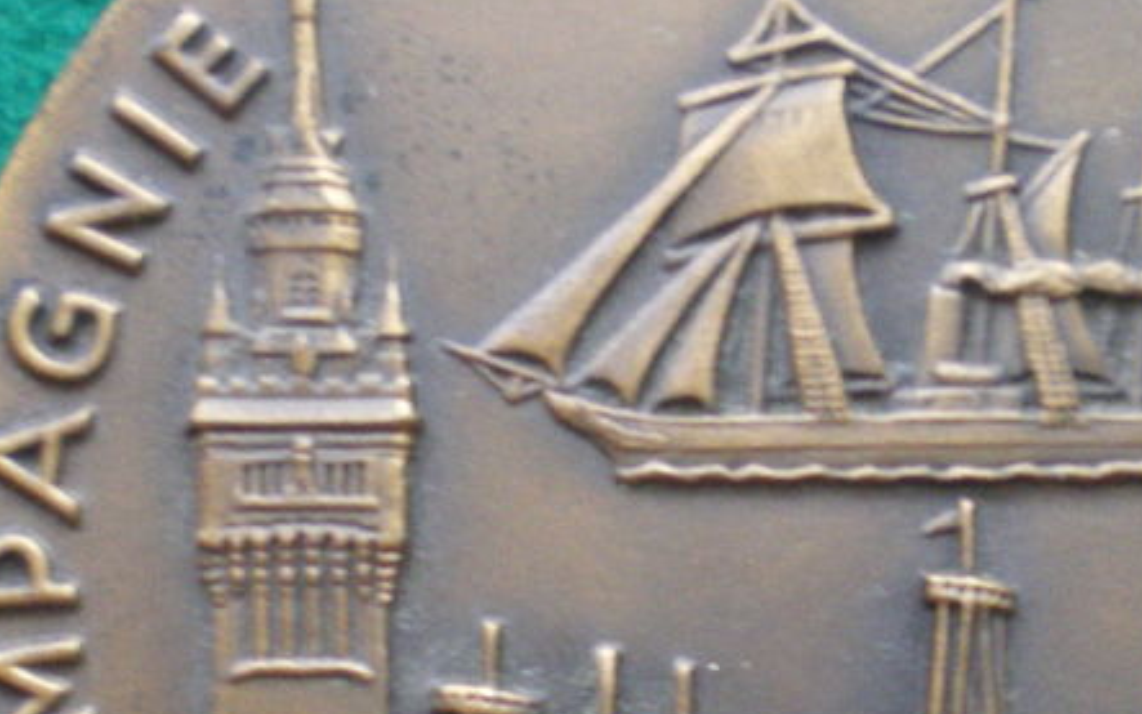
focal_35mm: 91
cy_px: 626
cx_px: 771
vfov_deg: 14.2
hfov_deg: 22.7
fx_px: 2833
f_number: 3.1
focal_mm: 6.3
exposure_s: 1/6
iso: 400
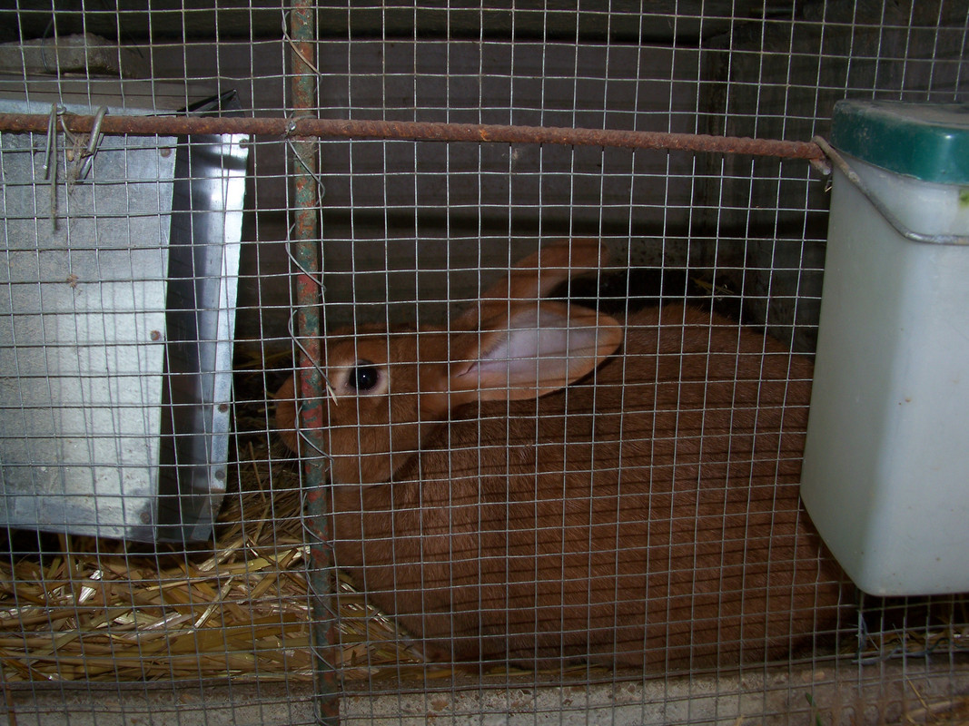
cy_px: 363
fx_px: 924
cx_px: 484
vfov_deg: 42.9
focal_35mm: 33
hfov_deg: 55.4
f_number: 5.6
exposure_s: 1/30
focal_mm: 5.85
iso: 64
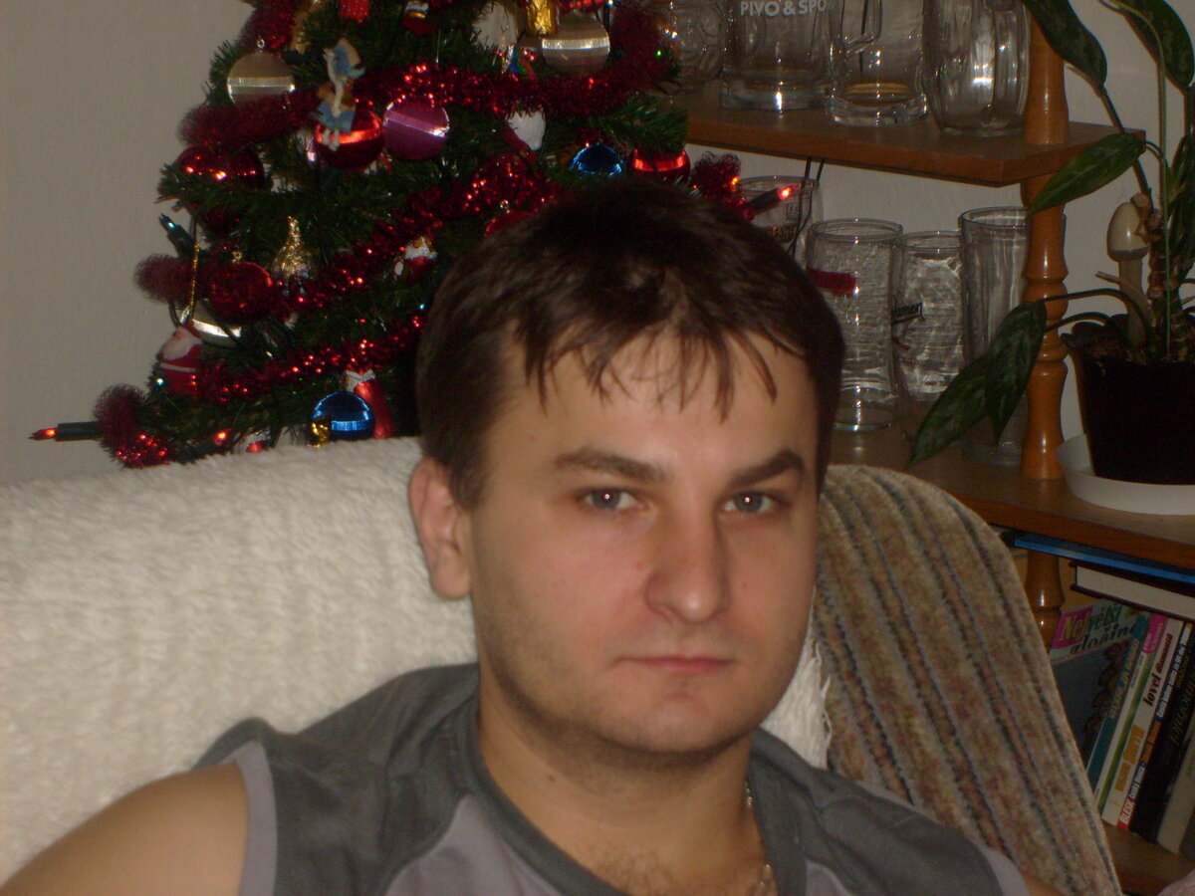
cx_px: 598
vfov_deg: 14.0
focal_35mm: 106
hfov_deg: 18.5
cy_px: 448
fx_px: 3659
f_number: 4.9
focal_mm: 17.4
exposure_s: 1/90
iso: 100
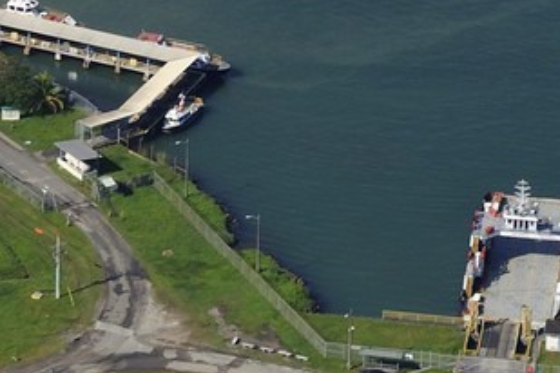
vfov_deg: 2.4
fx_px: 9006
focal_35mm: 579
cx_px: -580
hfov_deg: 3.5
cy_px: -560
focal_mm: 112
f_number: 5
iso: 200
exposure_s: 1/1250
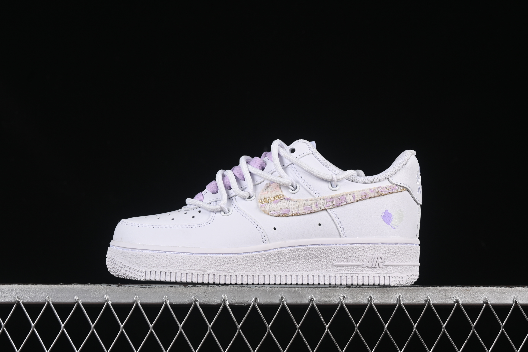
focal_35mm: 75
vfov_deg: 18.2
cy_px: 176
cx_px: 264
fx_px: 1100
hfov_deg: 27.0
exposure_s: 1/80
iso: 160
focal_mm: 50
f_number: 8
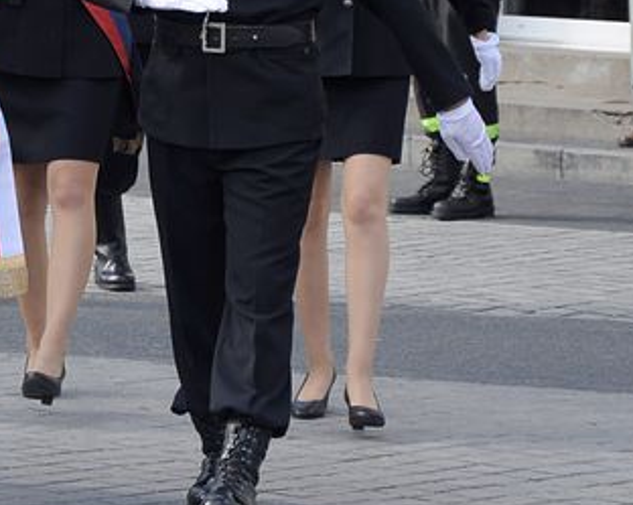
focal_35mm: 253
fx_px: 4735
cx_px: -132
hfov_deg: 7.6
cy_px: 31
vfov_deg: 6.1
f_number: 5.3
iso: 400
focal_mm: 66
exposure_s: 1/400
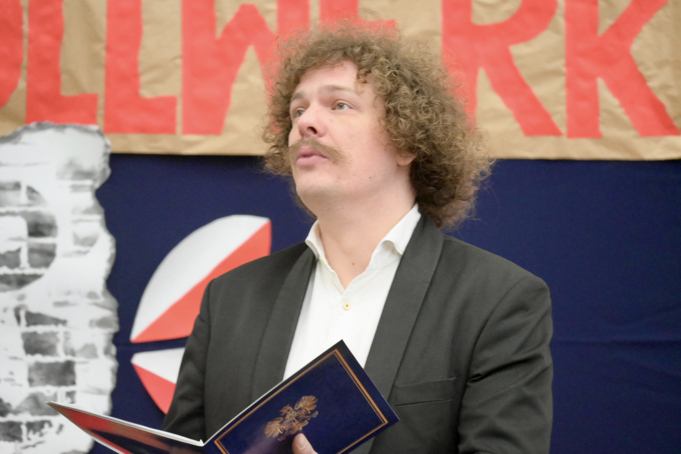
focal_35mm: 300
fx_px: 5675
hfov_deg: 6.9
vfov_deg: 4.6
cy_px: 227
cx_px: 340
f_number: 6
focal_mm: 200
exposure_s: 1/60
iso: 5600
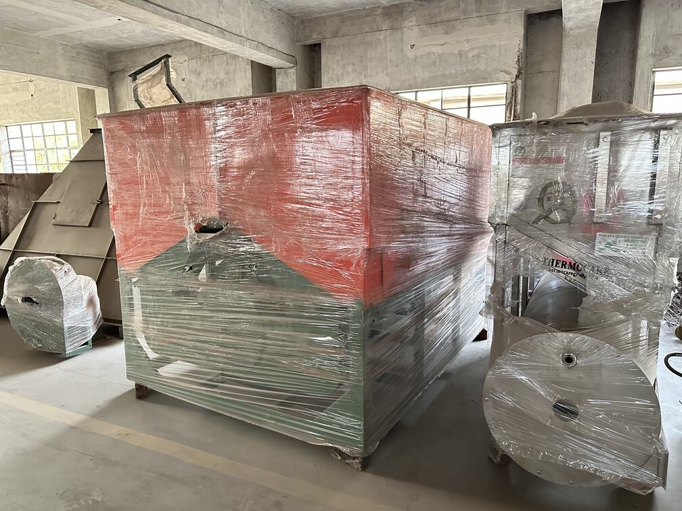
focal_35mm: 24
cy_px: 256
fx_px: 473
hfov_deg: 71.6
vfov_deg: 56.8
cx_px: 341
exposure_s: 1/60
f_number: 1.78
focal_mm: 6.86
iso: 800
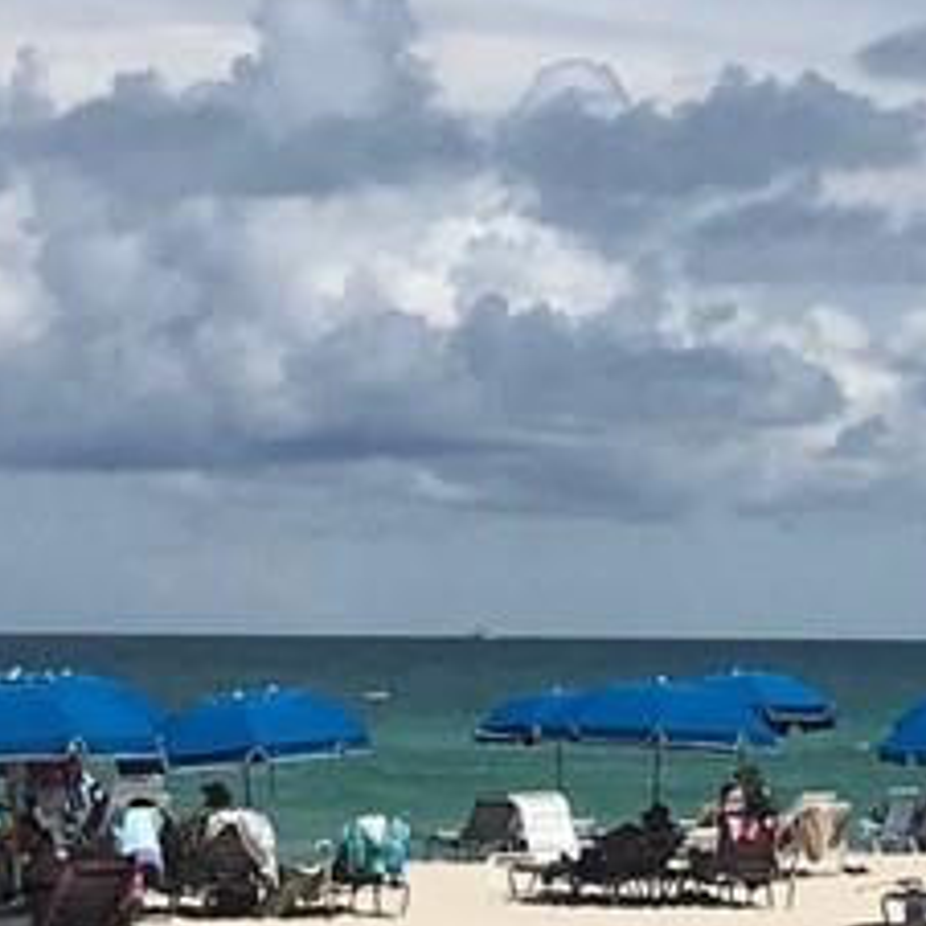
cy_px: 512
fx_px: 5296
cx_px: 934
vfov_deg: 10.0
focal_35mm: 175
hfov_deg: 9.9
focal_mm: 3.99
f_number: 1.8
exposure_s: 1/6410
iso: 25
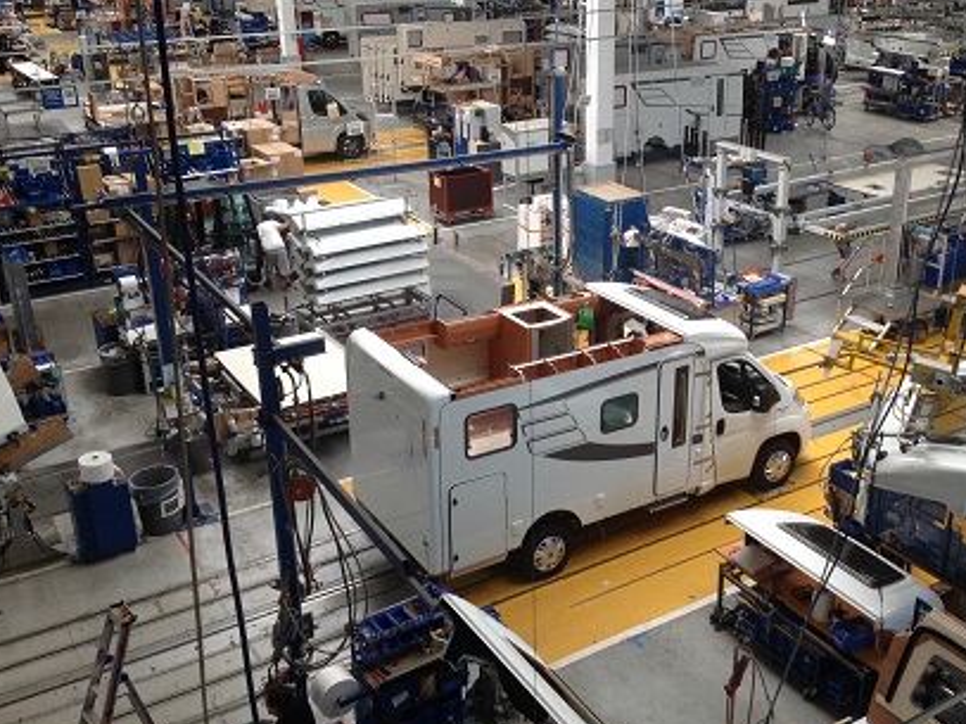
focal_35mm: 43
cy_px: 329
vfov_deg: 33.6
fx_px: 1200
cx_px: 555
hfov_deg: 43.7
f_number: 2.4
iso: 100
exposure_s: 1/120
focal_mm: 4.28
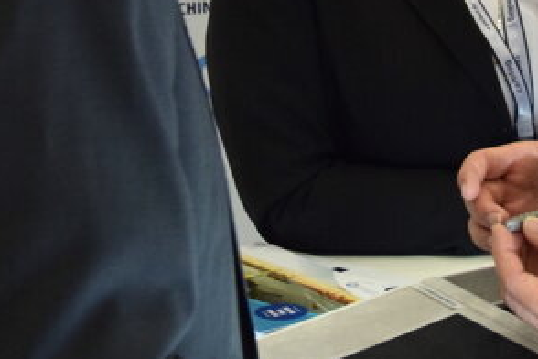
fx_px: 1718
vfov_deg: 11.8
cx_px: 494
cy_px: -8
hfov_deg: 17.5
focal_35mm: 115
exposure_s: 1/160
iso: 1600
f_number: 4.5
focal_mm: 26
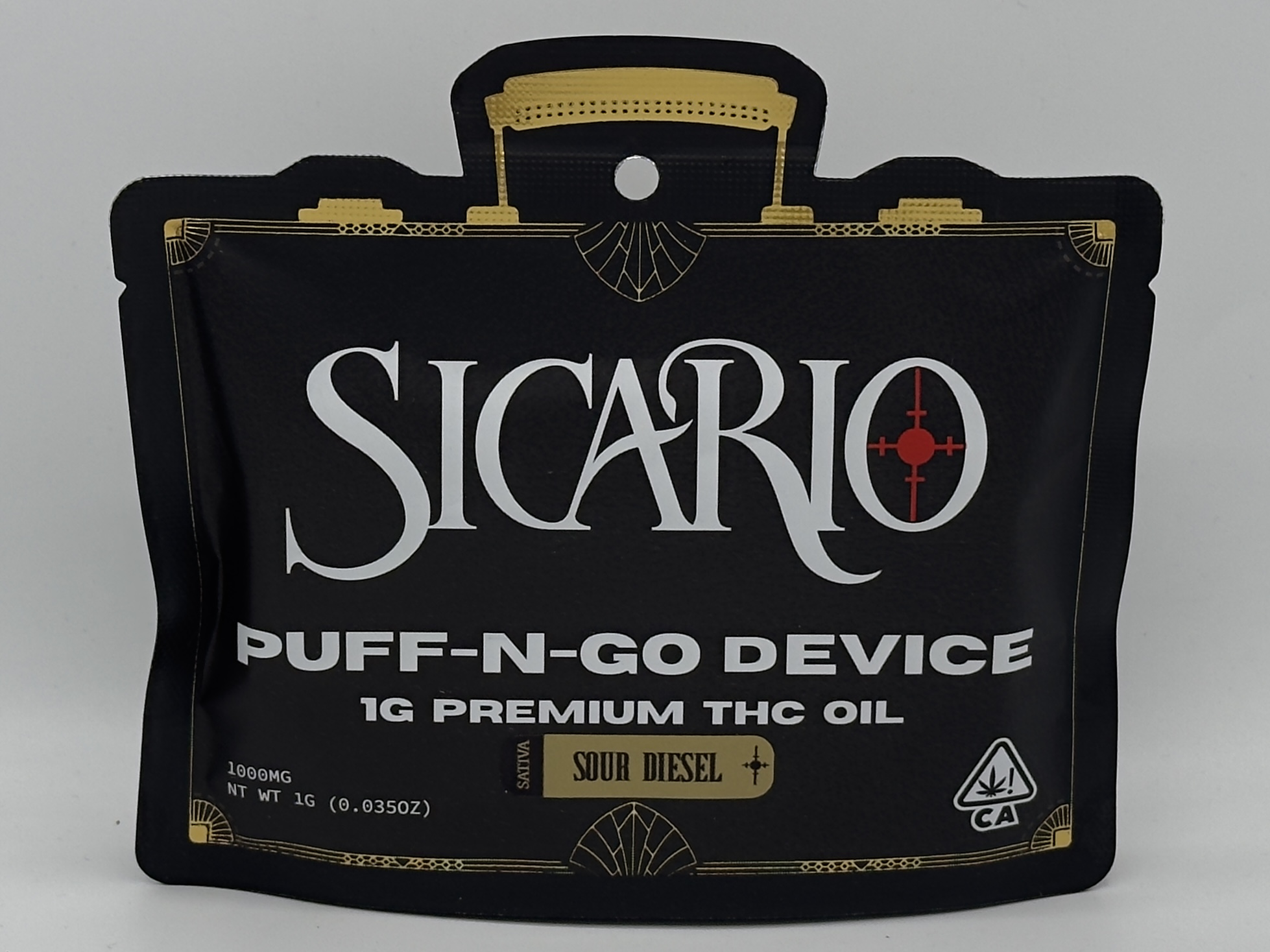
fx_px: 1761
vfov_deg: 30.3
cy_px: 476
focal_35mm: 48
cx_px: 635
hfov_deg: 39.7
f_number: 1.78
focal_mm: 6.76
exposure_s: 1/2959
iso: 64
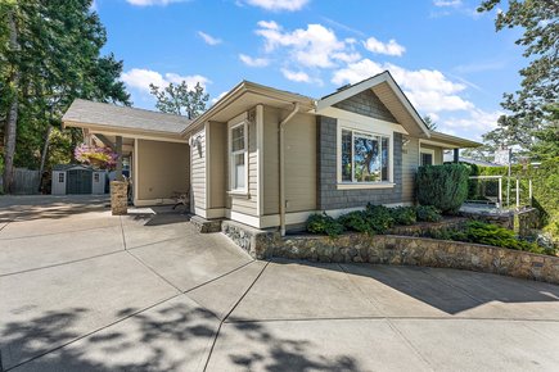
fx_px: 217
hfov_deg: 104.3
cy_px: 186
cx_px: 280
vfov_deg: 81.2
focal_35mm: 14
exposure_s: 1/30
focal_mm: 14
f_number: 9
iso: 250
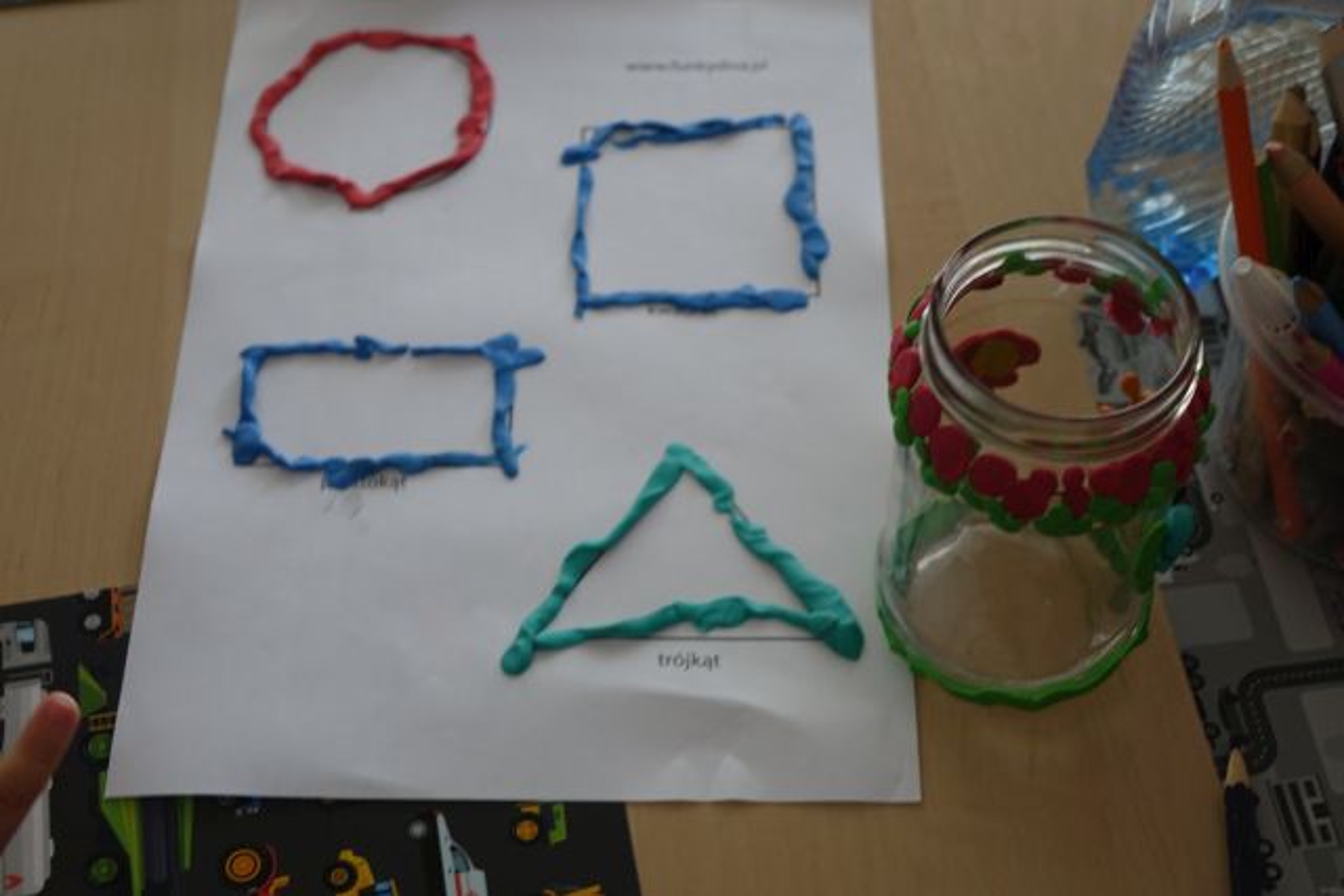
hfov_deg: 33.4
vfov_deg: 22.6
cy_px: 448
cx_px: 672
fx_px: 2240
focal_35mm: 60
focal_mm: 21.94
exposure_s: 1/80
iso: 320
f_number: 2.8
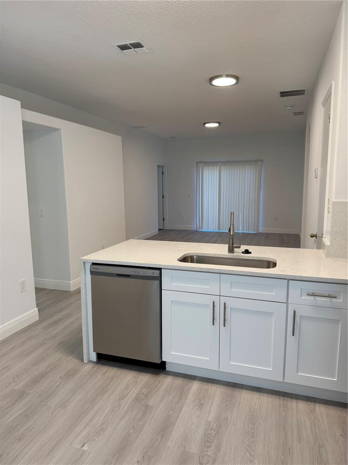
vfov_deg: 71.6
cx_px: 174
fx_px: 322
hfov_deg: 56.8
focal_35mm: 24
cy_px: 232
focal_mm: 6.76
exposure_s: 1/120
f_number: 1.78
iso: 125
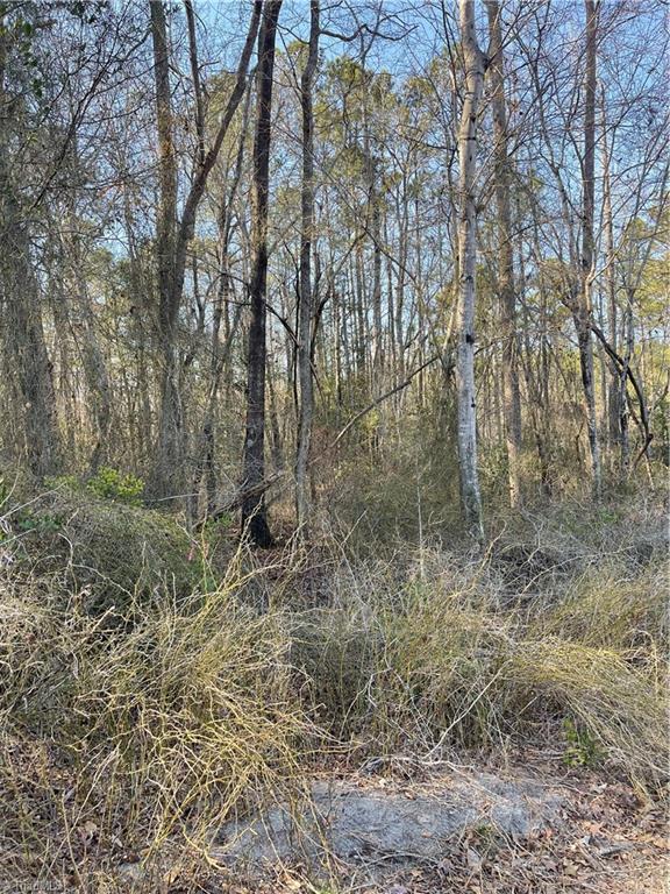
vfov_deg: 69.4
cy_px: 447
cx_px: 335
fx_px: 645
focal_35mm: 25
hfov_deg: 54.9
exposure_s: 1/342
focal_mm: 5.1
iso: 32
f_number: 1.6
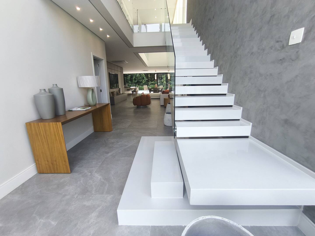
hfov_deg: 94.5
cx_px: 158
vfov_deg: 78.1
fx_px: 146
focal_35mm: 16
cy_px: 118
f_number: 2.2
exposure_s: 1/120
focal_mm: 1.65
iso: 64
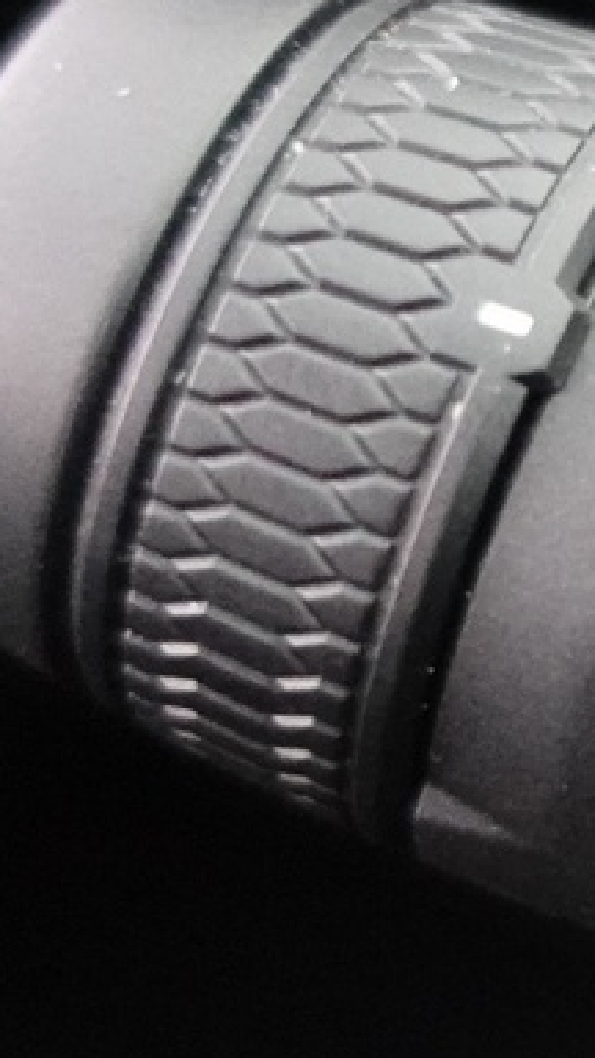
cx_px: 1499
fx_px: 2973
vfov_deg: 20.2
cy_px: 424
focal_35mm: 106
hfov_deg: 9.8
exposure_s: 1/25
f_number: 1.8
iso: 3200
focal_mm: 9.4
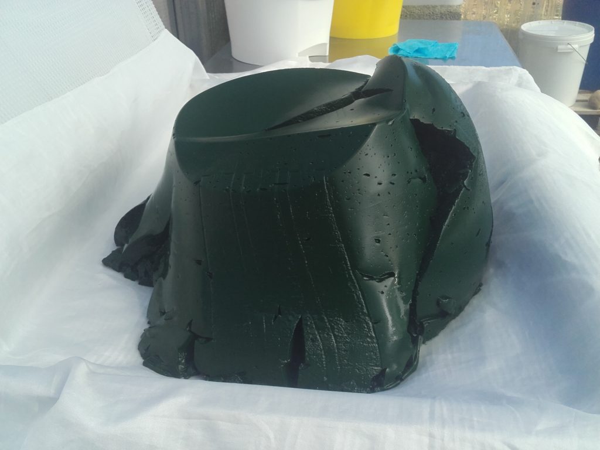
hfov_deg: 58.4
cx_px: 300
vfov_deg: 45.4
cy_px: 225
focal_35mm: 31
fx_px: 537
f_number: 2.2
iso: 50
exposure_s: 1/333
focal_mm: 3.31
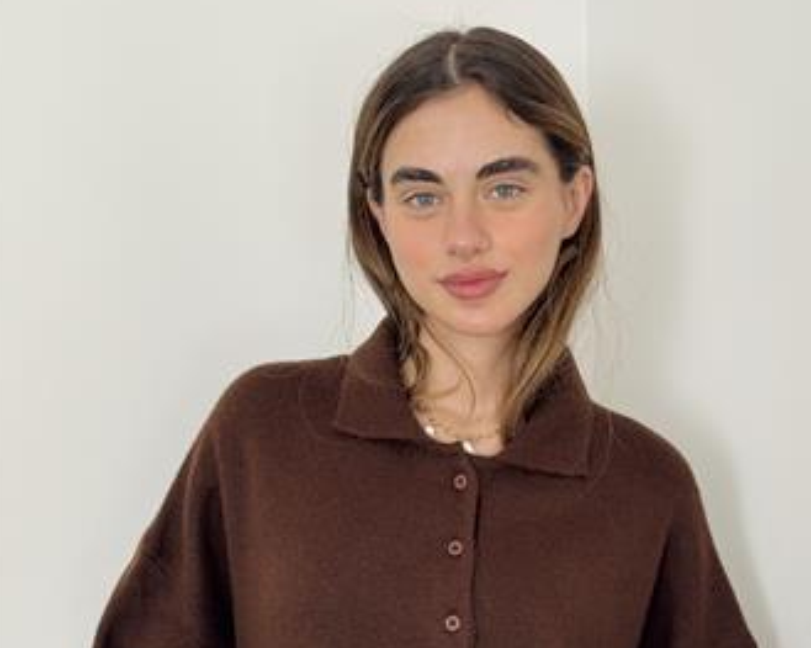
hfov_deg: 25.0
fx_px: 1824
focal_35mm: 76
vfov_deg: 20.0
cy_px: 504
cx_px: 476
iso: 125
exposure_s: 1/60
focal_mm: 6.76
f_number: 1.78
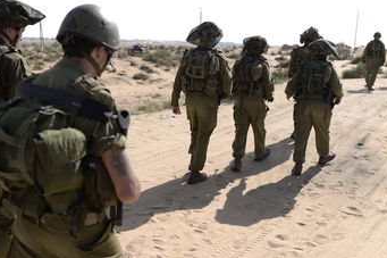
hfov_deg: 47.3
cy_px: 130
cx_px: 166
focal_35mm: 41
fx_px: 441
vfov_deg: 32.6
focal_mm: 35
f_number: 3.5
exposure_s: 1/640
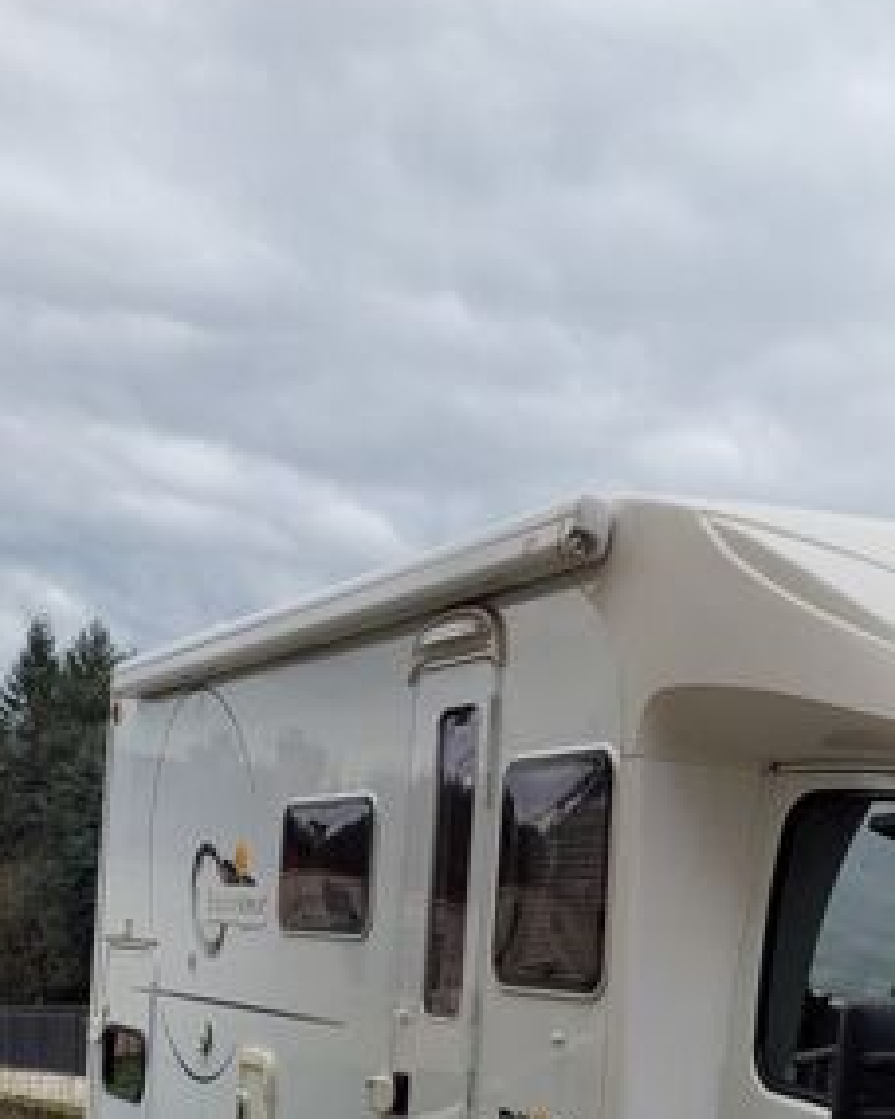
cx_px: 864
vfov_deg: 31.8
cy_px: 950
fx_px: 1887
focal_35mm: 57
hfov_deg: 25.5
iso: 40
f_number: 1.8
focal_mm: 5.4
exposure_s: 1/579
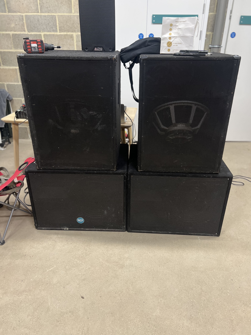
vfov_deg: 67.3
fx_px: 251
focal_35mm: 26
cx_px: 126
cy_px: 168
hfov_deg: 53.1
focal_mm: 5.7
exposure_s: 1/50
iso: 160
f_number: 1.5
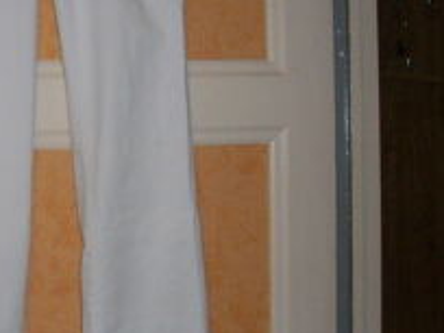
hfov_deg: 22.0
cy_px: 128
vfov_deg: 17.0
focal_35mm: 87
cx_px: 48
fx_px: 1116
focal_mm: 6.2
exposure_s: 1/50
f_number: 2.8
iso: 160
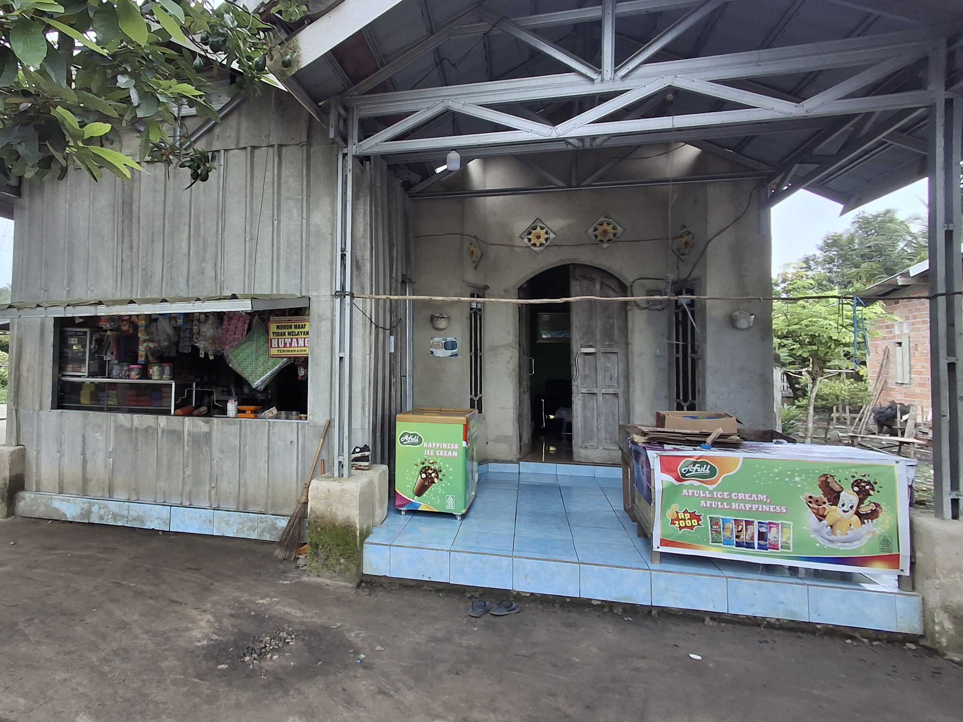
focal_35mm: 21
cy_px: 342
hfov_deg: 77.7
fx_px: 584
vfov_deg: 63.4
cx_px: 369
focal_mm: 1.64
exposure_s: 1/204
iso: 40
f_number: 2.2
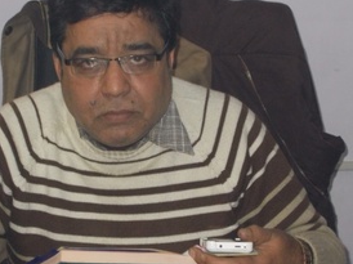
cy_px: 177
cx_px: 171
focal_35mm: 106
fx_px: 1080
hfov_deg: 18.6
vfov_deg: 13.9
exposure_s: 1/30
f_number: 4.9
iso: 250
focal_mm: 10.3
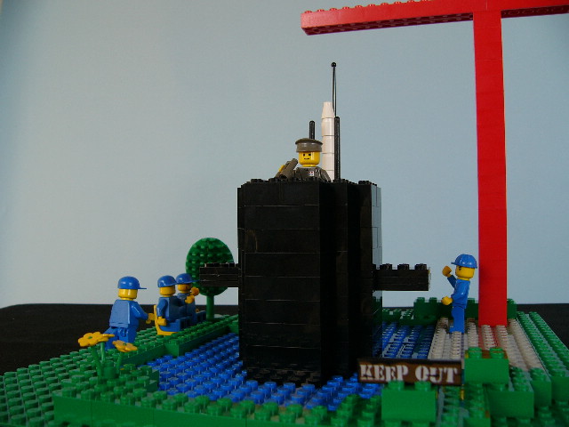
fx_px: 592
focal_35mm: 36
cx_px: 284
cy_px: 214
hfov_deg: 51.4
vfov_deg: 39.7
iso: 50
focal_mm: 6.1
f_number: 2.8
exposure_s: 1/60
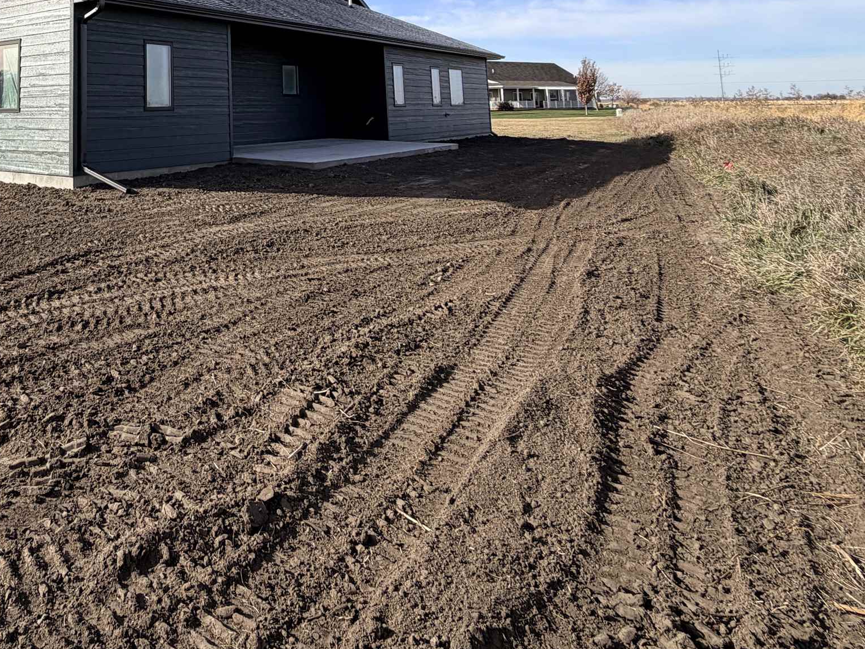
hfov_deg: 58.5
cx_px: 172
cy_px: 14
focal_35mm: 28
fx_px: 700
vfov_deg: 43.3
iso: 20
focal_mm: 2.22
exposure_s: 1/914
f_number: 2.2
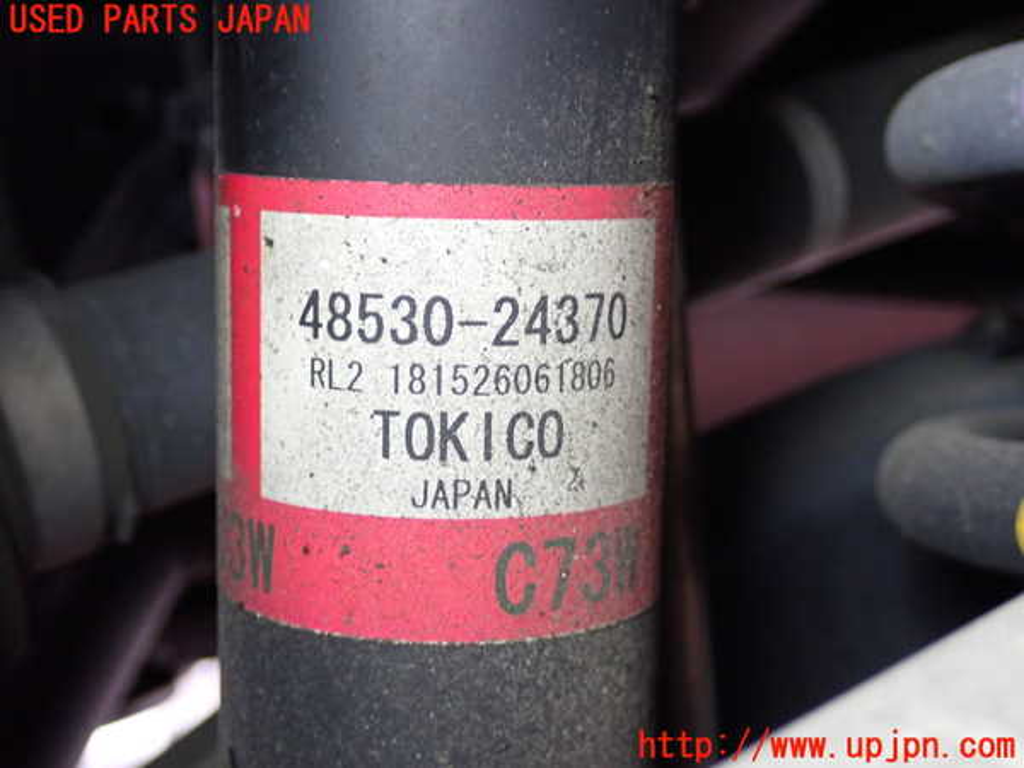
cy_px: 384
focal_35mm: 54
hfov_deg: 35.5
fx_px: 1597
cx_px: 512
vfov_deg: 27.0
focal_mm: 9.65
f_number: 3.3
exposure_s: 1/80
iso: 500
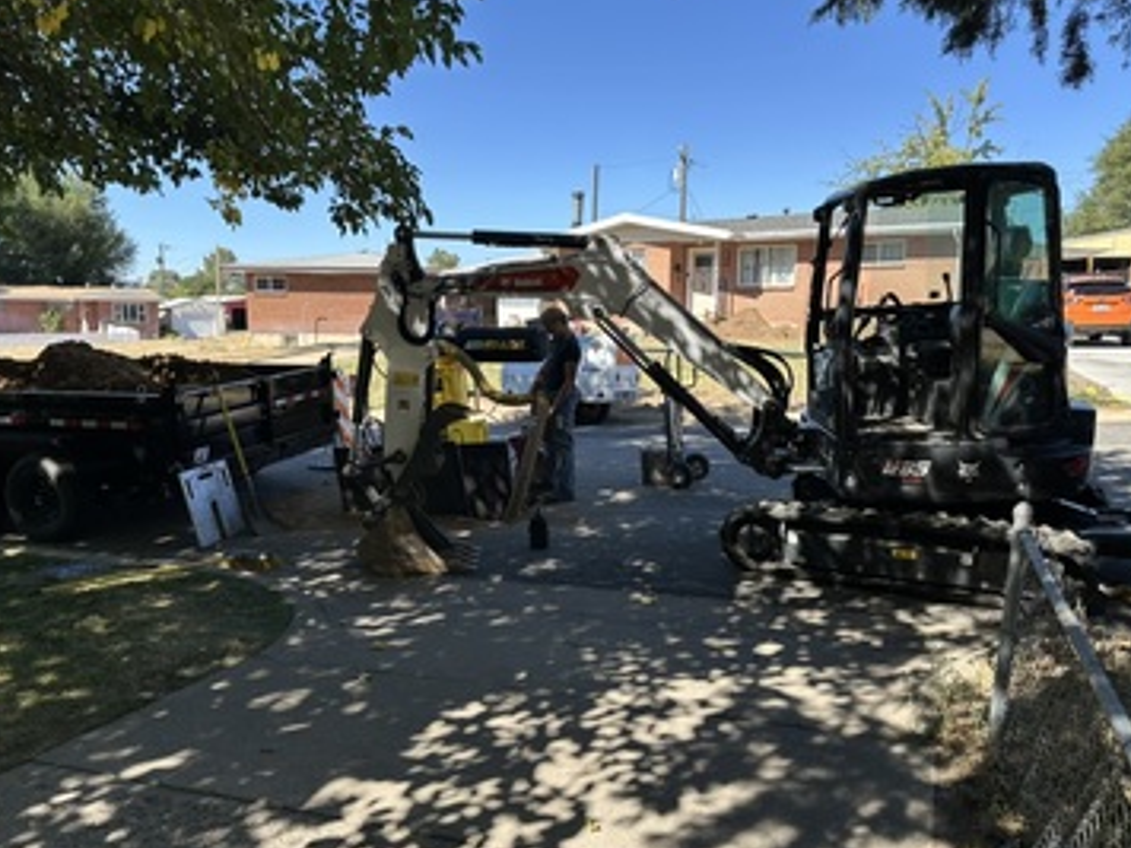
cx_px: 540
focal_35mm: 27
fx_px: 882
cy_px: 426
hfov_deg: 65.3
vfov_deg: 51.4
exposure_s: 1/1880
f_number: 1.78
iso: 80
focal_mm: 6.86
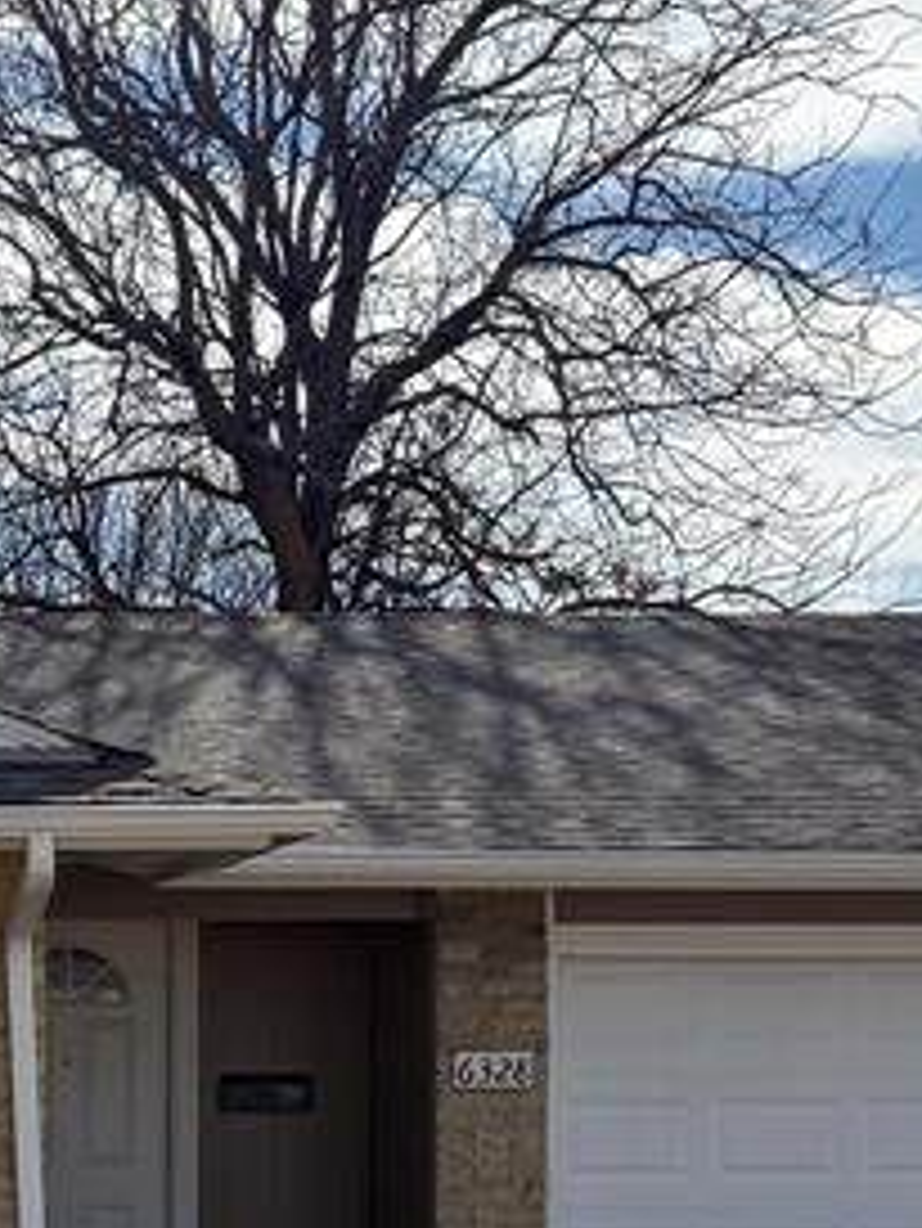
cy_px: 1206
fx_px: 3194
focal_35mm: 90
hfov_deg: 15.8
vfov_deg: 21.1
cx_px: -175
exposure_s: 1/6711
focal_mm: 6.76
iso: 80
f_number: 1.78
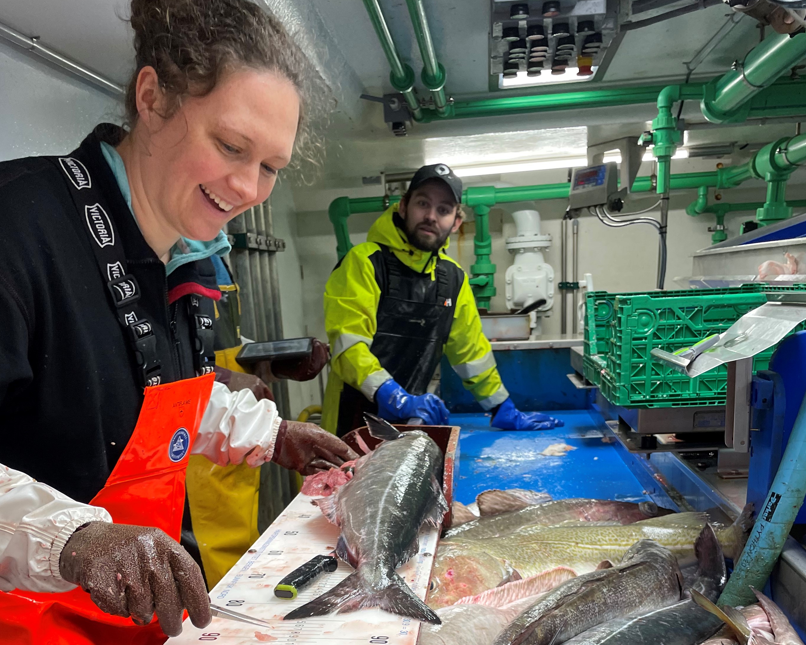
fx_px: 668
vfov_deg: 51.5
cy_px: 325
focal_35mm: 28
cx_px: 426
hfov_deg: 62.2
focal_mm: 4.2
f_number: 1.6
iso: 64
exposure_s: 1/100
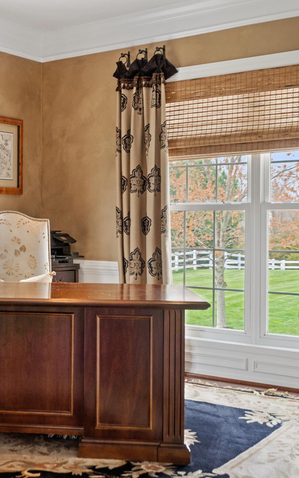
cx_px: 8
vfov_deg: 38.2
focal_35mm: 53
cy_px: 238
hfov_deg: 23.5
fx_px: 691
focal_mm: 34
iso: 320
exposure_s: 1/100
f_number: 4
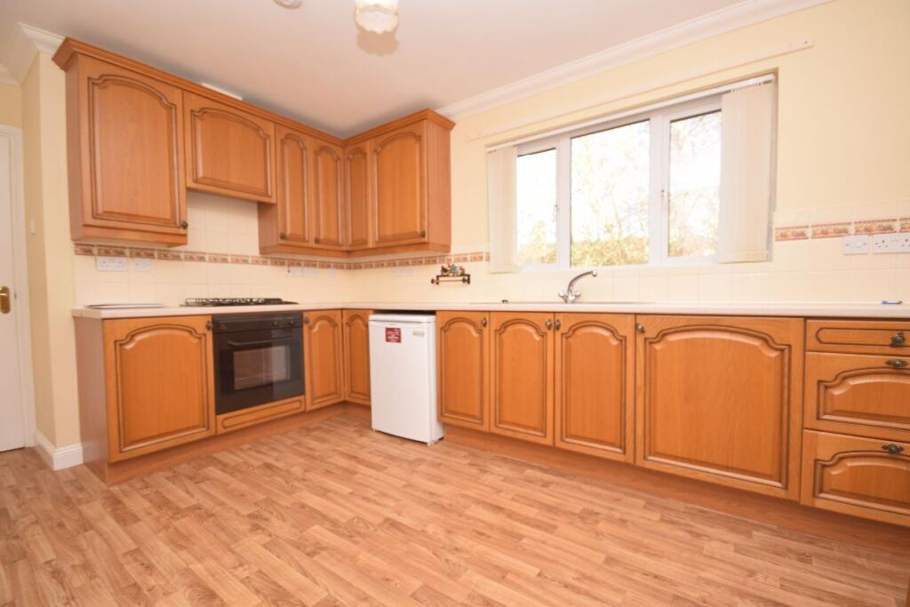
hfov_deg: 100.4
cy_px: 304
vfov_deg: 77.3
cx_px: 455
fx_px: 379
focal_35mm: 15
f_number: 4
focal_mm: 10
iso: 100
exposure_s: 1/60
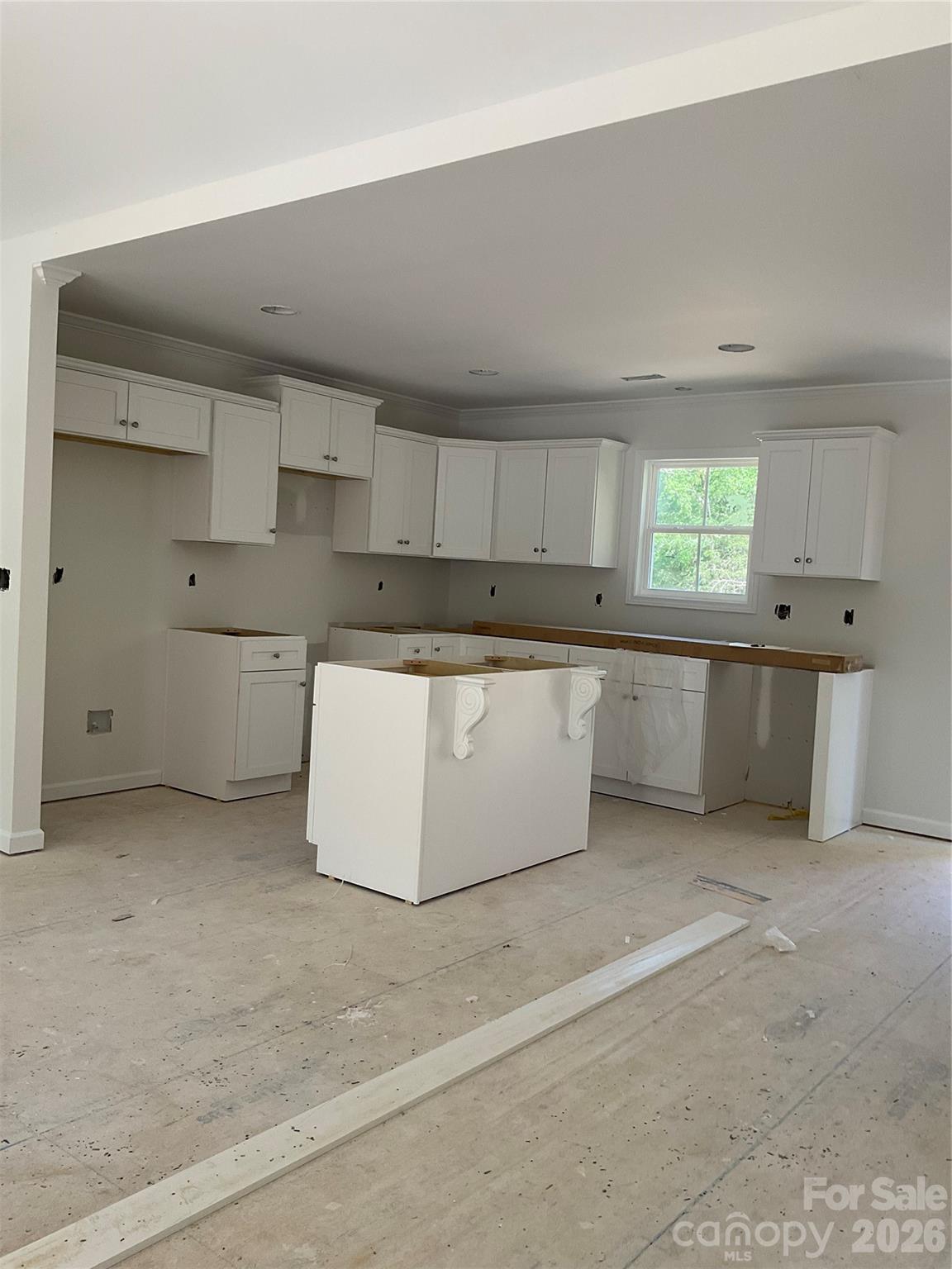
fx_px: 1063
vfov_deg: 61.7
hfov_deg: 48.2
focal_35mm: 29
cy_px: 634
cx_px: 476
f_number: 1.8
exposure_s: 1/122
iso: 50
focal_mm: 3
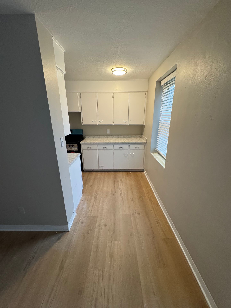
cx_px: 116
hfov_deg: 85.7
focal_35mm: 14
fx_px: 125
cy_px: 154
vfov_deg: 102.1
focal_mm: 2.22
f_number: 2.2
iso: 320
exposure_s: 1/120
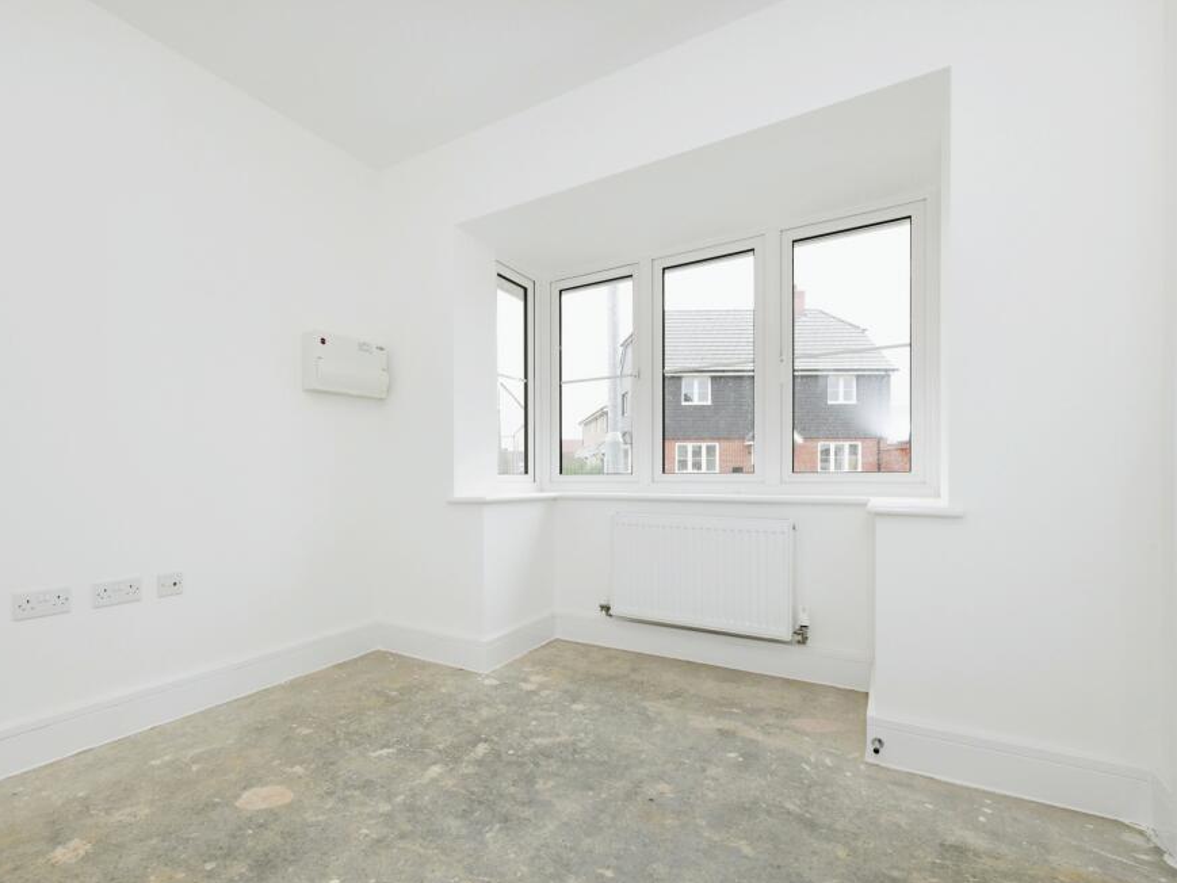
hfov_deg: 90.1
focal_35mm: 17
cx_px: 486
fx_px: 578
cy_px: 461
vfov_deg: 74.7
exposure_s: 1/200
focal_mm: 15
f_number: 11
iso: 800
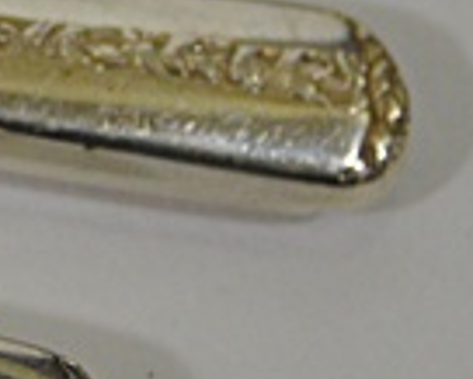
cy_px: -259
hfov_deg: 5.7
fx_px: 4623
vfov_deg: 4.7
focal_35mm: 330
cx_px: -536
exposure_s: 1/80
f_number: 4.5
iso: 400
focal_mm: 32
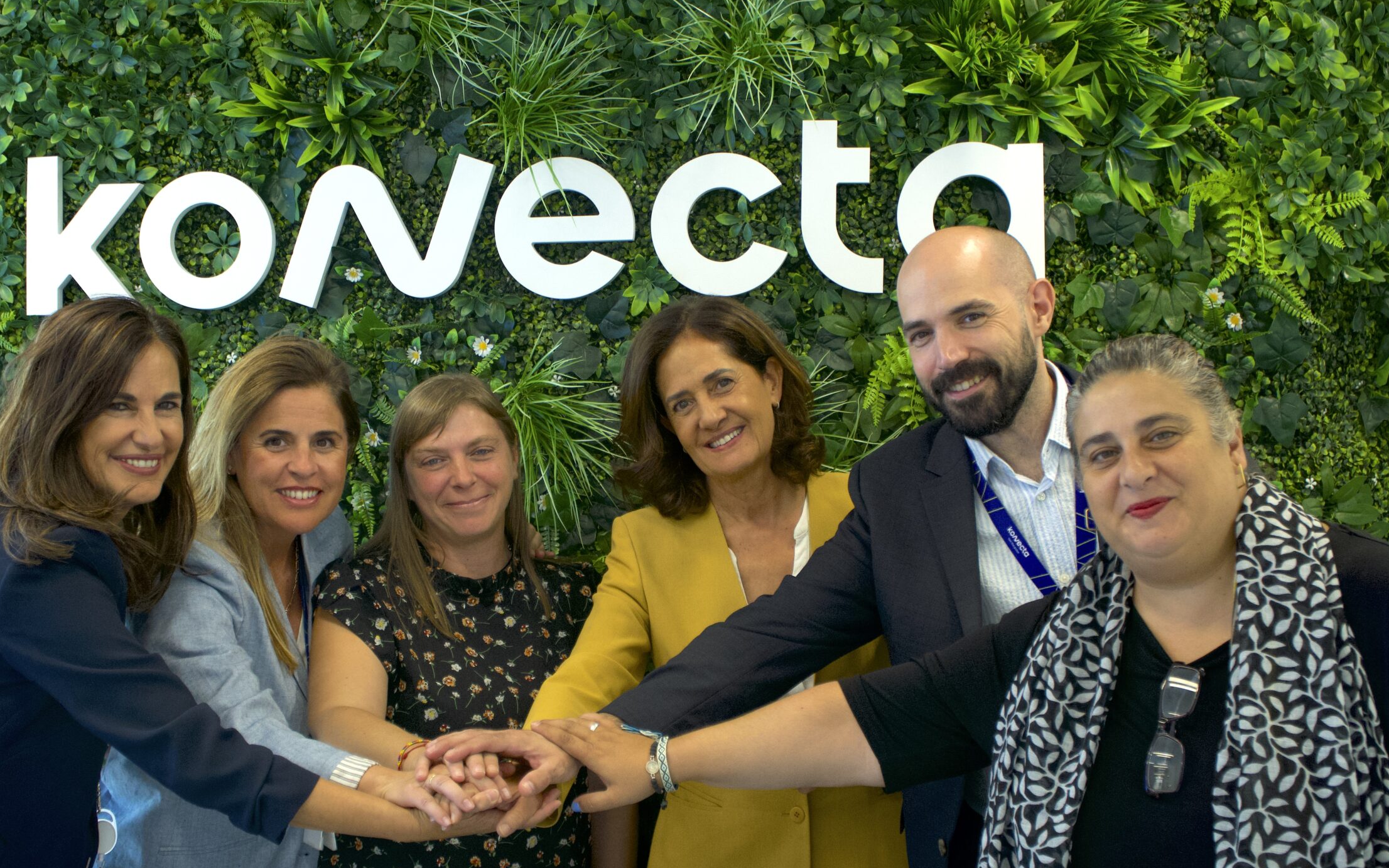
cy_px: 512
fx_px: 1741
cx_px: 633
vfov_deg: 27.9
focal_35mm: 46
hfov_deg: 43.4
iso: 500
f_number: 4
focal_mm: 26
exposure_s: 1/125
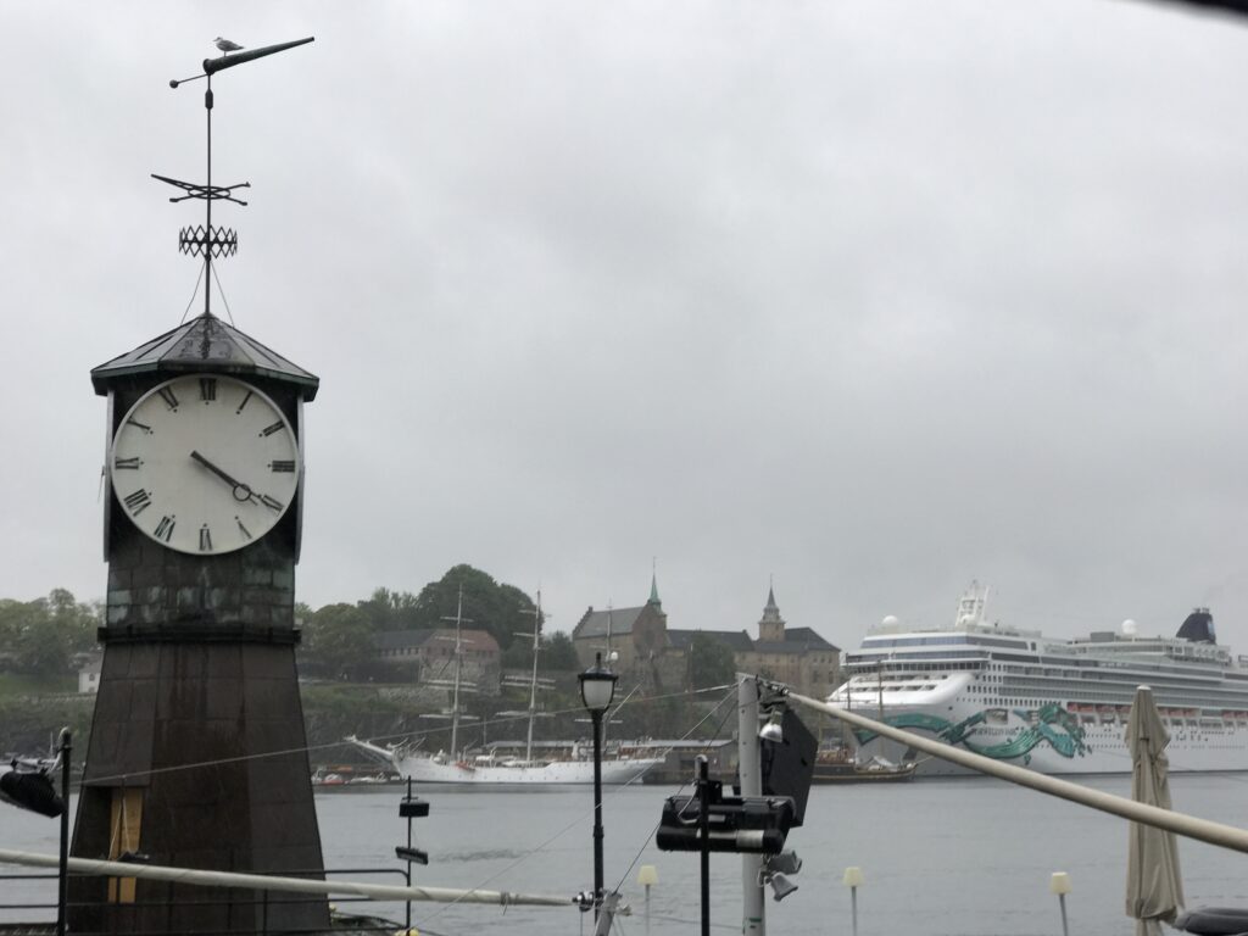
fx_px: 2055
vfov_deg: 25.7
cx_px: 624
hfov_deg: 33.8
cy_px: 468
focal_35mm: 57
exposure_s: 1/137
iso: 20
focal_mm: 6.6
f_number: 2.8
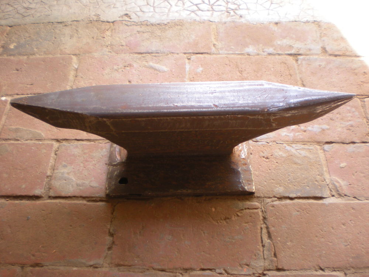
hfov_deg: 49.0
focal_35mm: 38
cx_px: 184
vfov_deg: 37.7
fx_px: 405
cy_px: 138
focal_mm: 6.3
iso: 102
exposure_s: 1/62.6
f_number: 3.1
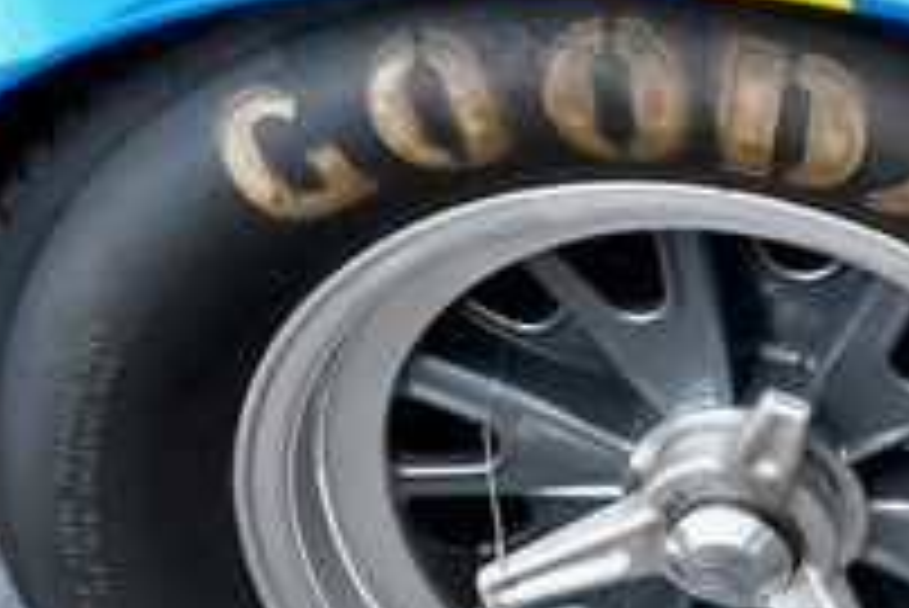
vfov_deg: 12.0
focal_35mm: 114
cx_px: 1314
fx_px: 2880
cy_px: 547
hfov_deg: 16.5
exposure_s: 1/80
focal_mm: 24
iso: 400
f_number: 7.1
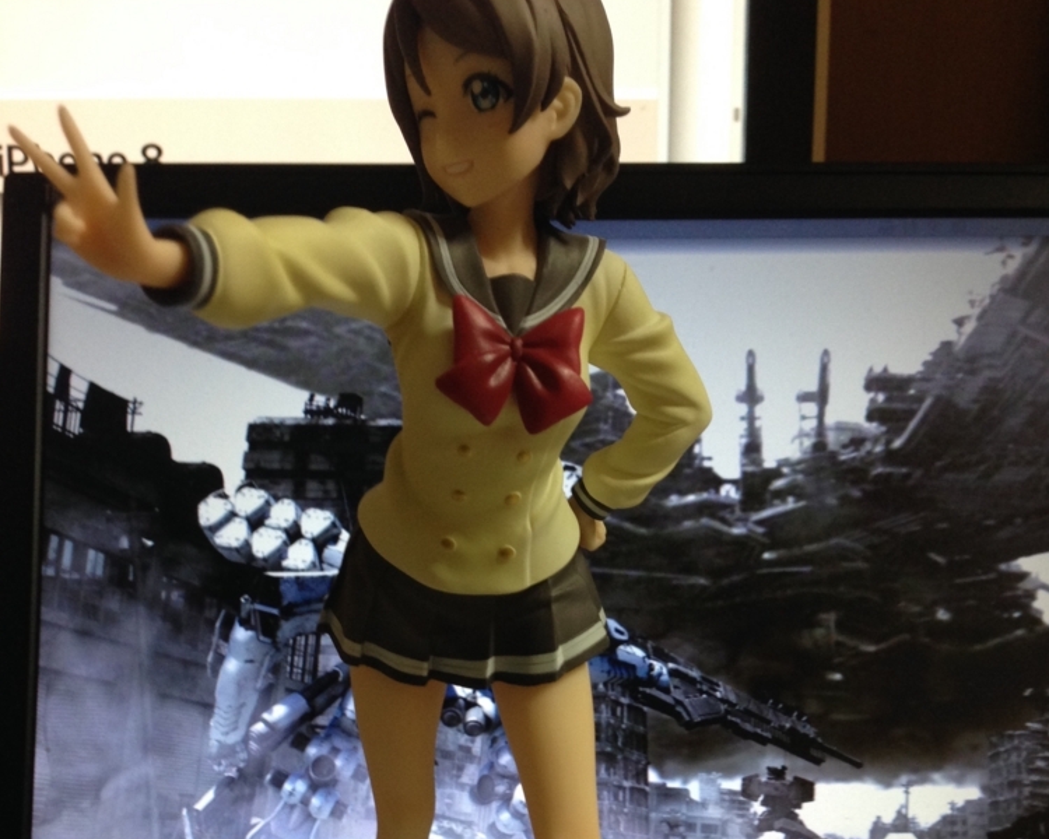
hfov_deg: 42.0
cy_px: 681
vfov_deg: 33.1
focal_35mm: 44
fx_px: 1366
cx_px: 520
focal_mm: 4.12
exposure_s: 1/20
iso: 100
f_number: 2.4
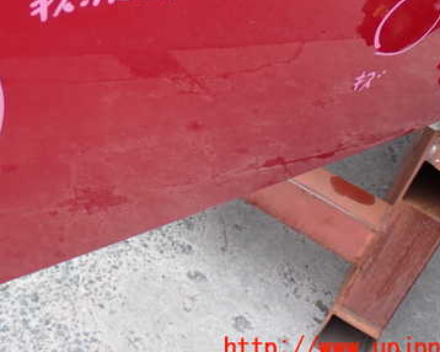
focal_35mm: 72
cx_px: 133
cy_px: 87
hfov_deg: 26.2
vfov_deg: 21.1
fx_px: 937
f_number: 2.9
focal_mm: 7.84
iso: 125
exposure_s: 1/80
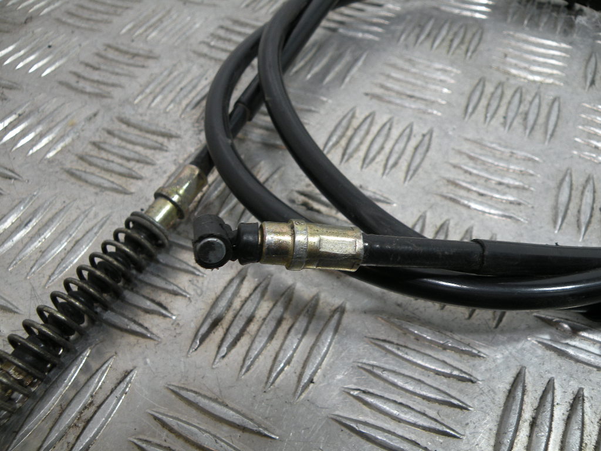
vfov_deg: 51.4
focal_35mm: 27
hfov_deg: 65.3
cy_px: 226
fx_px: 469
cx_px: 300
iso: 80
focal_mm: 4.7
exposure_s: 1/77
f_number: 2.8
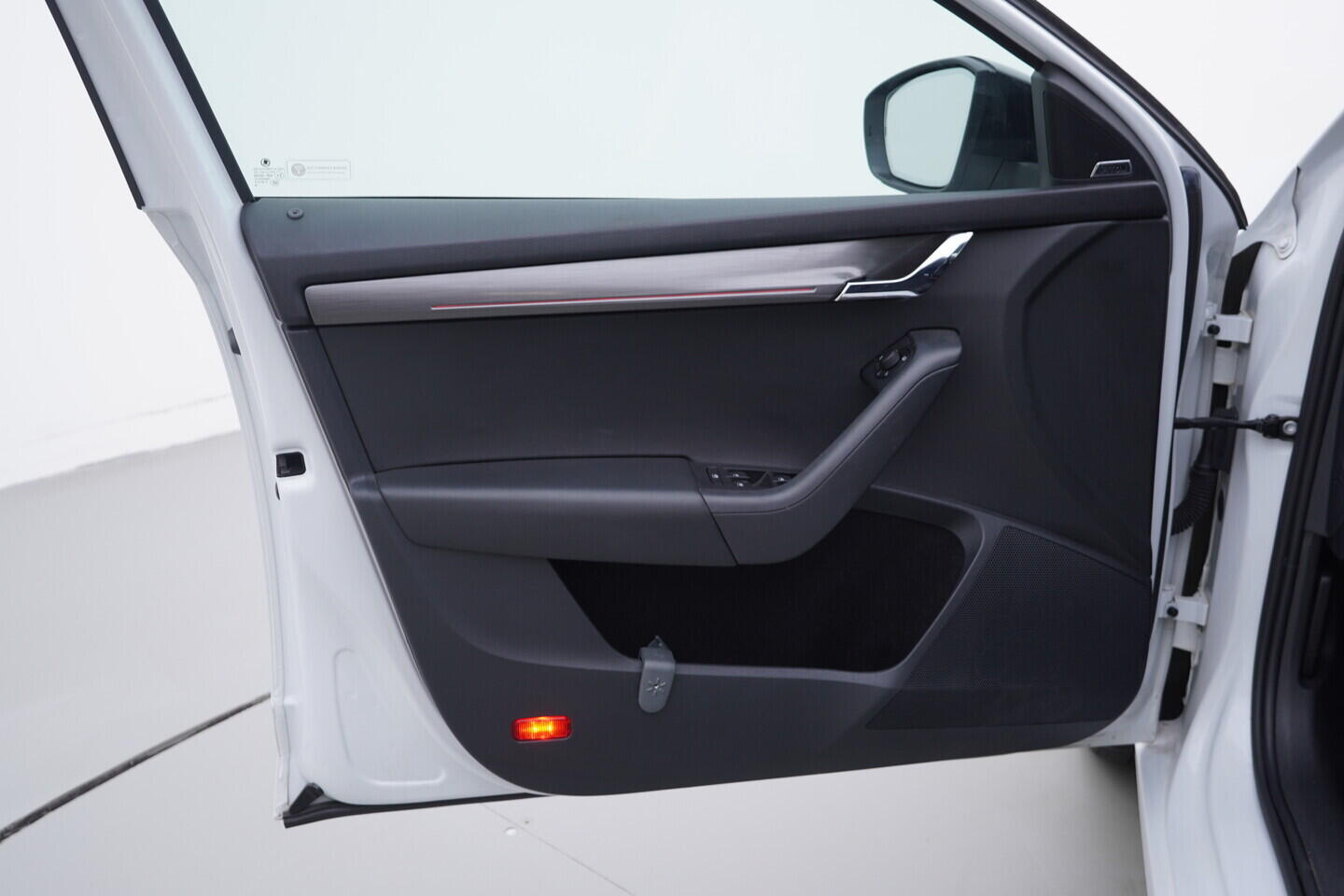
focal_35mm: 36
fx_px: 1344
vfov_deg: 36.9
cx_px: 672
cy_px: 448
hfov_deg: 53.1
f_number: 3.5
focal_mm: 24
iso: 125
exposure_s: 1/60
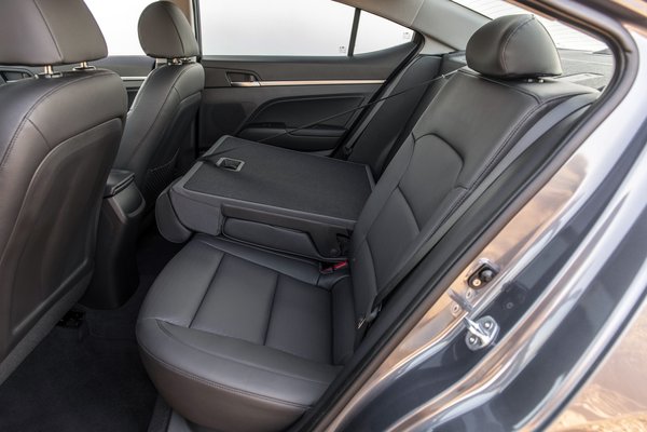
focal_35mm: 24
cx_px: 324
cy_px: 216
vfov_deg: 53.1
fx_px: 431
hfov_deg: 73.7
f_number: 4.5
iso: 400
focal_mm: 24
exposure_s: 1/40
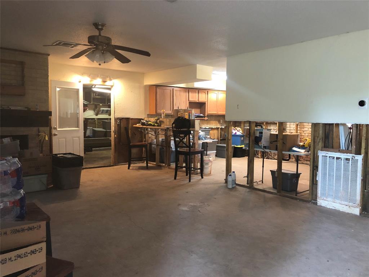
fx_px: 309
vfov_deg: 48.2
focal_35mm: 29
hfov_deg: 61.7
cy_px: 138
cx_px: 184
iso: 100
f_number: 1.8
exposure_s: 1/11
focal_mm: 3.99
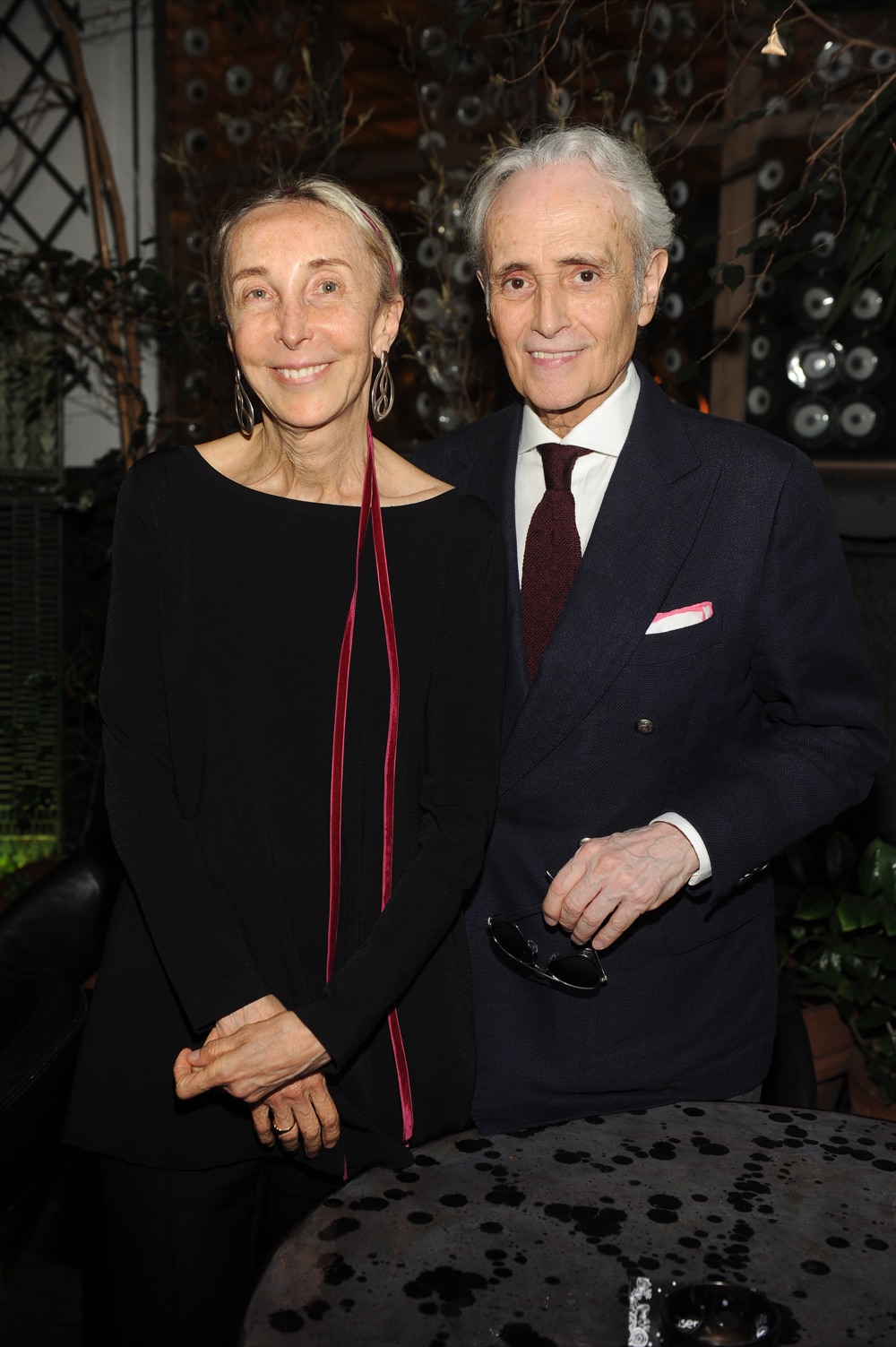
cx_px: 448
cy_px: 674
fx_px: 1570
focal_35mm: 42
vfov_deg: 46.4
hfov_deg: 31.9
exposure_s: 1/100
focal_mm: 42
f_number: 4.5
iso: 400
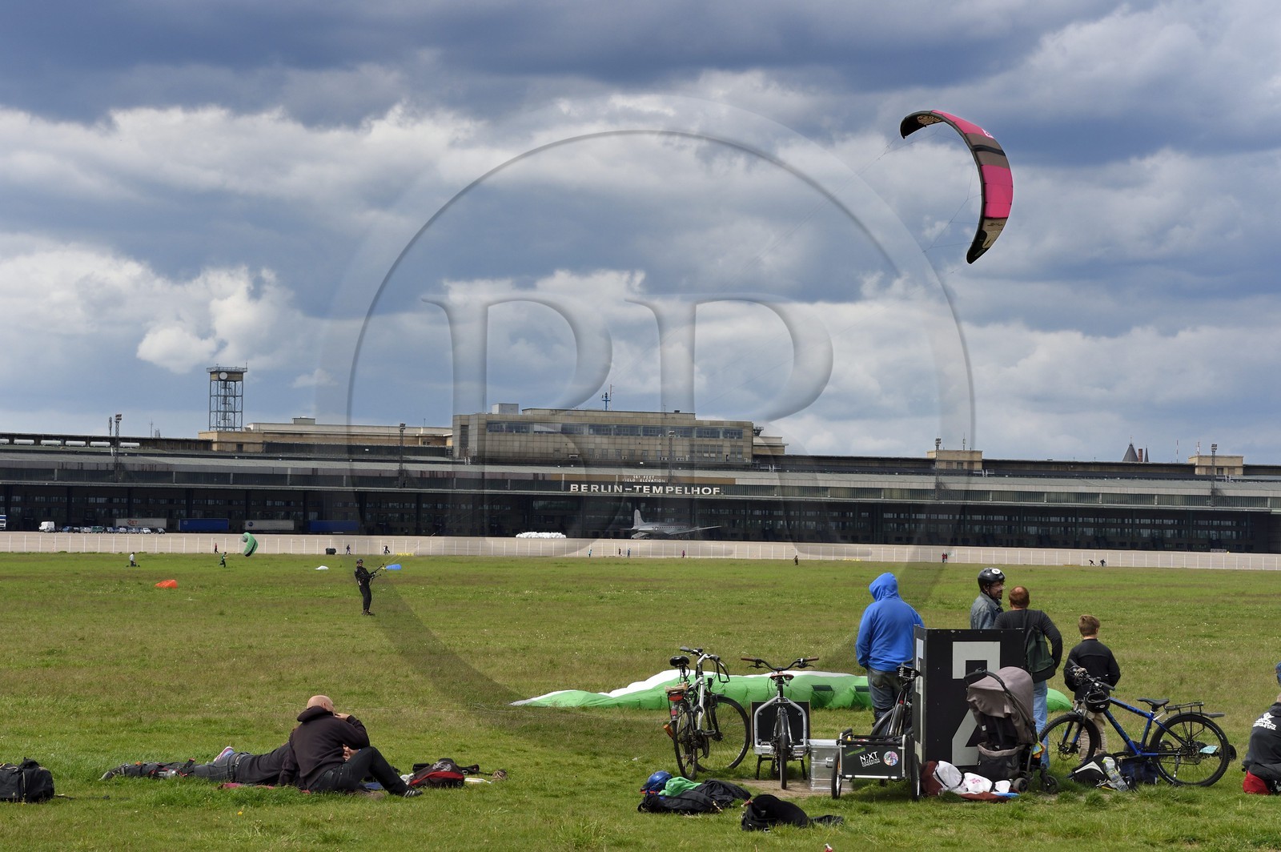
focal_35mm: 85
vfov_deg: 16.0
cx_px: 640
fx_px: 3022
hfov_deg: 23.9
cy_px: 426
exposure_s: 1/640
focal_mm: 85
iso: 800
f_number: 13
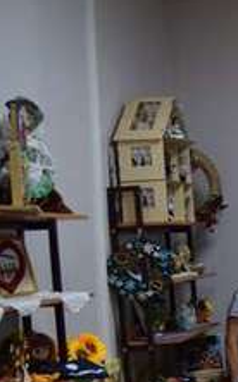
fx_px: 792
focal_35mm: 76
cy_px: 308
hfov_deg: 14.4
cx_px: 471
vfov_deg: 26.7
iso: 720
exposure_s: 1/60
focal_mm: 20
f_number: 4
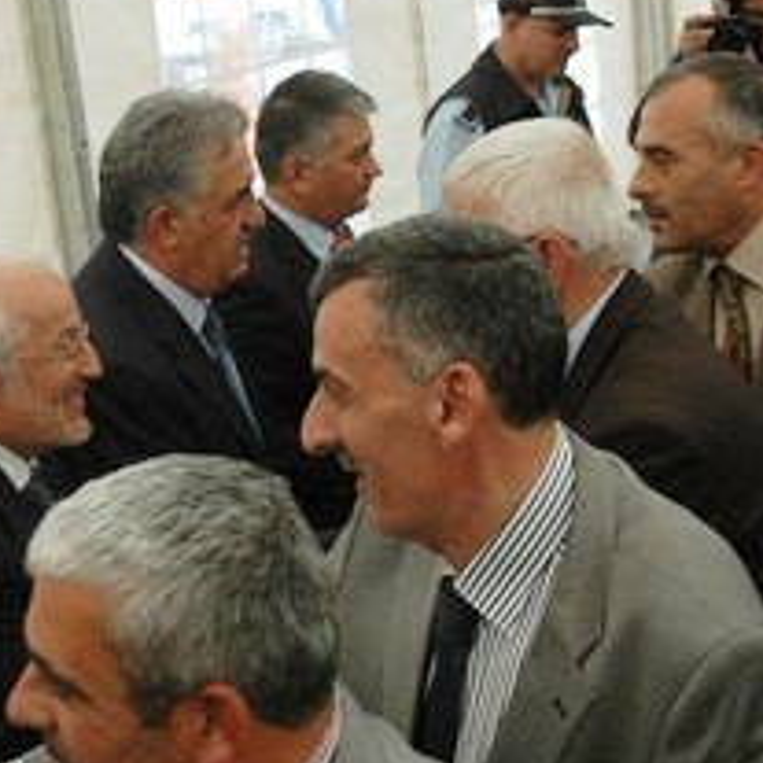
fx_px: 1721
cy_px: 488
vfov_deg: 24.9
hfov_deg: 24.4
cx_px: 96
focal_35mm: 69
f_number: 6.3
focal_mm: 24
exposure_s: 1/160
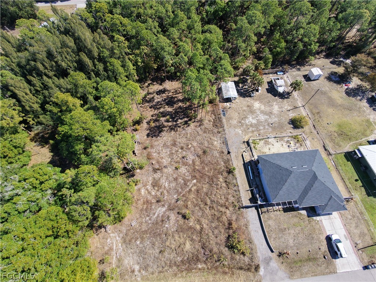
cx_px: 188
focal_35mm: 16
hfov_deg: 94.5
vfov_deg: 78.1
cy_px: 141
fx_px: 174
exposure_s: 1/500
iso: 100
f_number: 2.2
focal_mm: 3.05
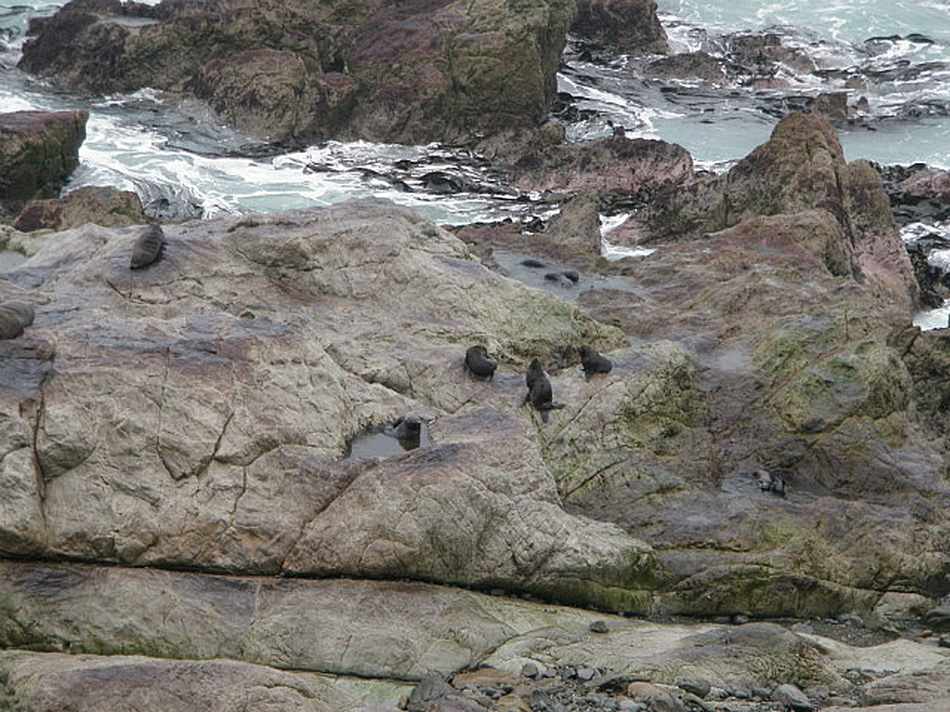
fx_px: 2799
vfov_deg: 14.5
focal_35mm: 102
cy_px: 356
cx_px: 475
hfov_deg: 19.3
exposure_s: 1/100
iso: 200
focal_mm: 18.2
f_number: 5.1
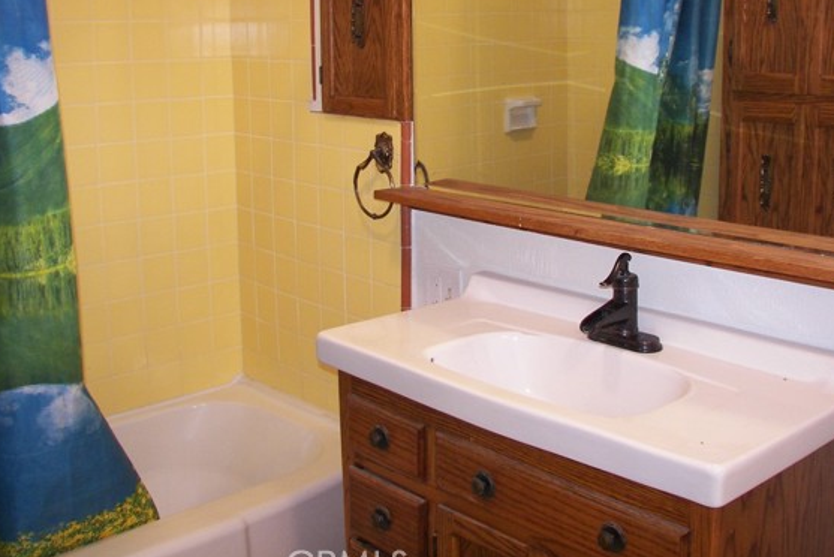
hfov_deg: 45.4
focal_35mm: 43
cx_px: 448
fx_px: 997
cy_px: 226
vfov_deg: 31.1
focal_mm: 6
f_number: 2.8
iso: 100
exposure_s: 1/30
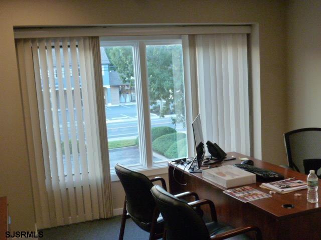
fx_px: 380
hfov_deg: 45.8
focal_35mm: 41
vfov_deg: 35.1
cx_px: 160
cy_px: 120
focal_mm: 7.4
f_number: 3.9
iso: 800
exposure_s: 1/50
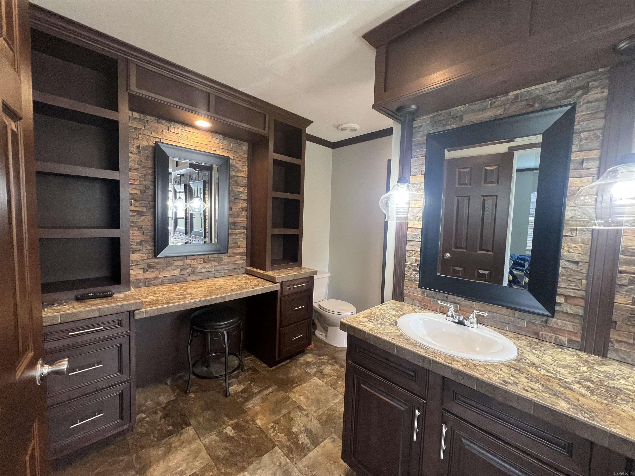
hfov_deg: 106.2
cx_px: 318
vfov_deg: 89.9
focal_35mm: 13
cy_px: 238
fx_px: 238
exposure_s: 1/60
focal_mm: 1.57
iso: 200
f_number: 1.8
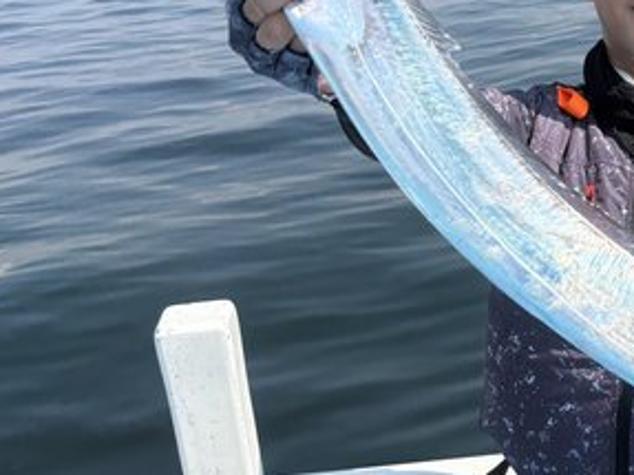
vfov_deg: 25.2
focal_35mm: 58
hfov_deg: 31.4
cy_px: 272
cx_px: 594
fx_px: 1062
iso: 50
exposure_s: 1/3448
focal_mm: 5.96
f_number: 1.6
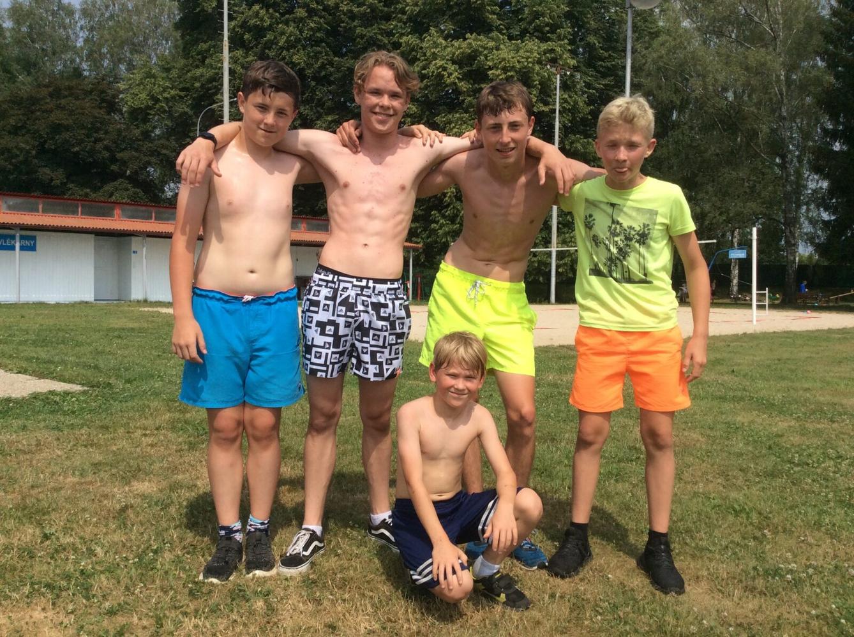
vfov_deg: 44.0
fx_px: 788
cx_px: 427
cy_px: 318
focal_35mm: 32
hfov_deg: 56.9
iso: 32
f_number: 2.4
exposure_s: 1/2288
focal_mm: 3.3
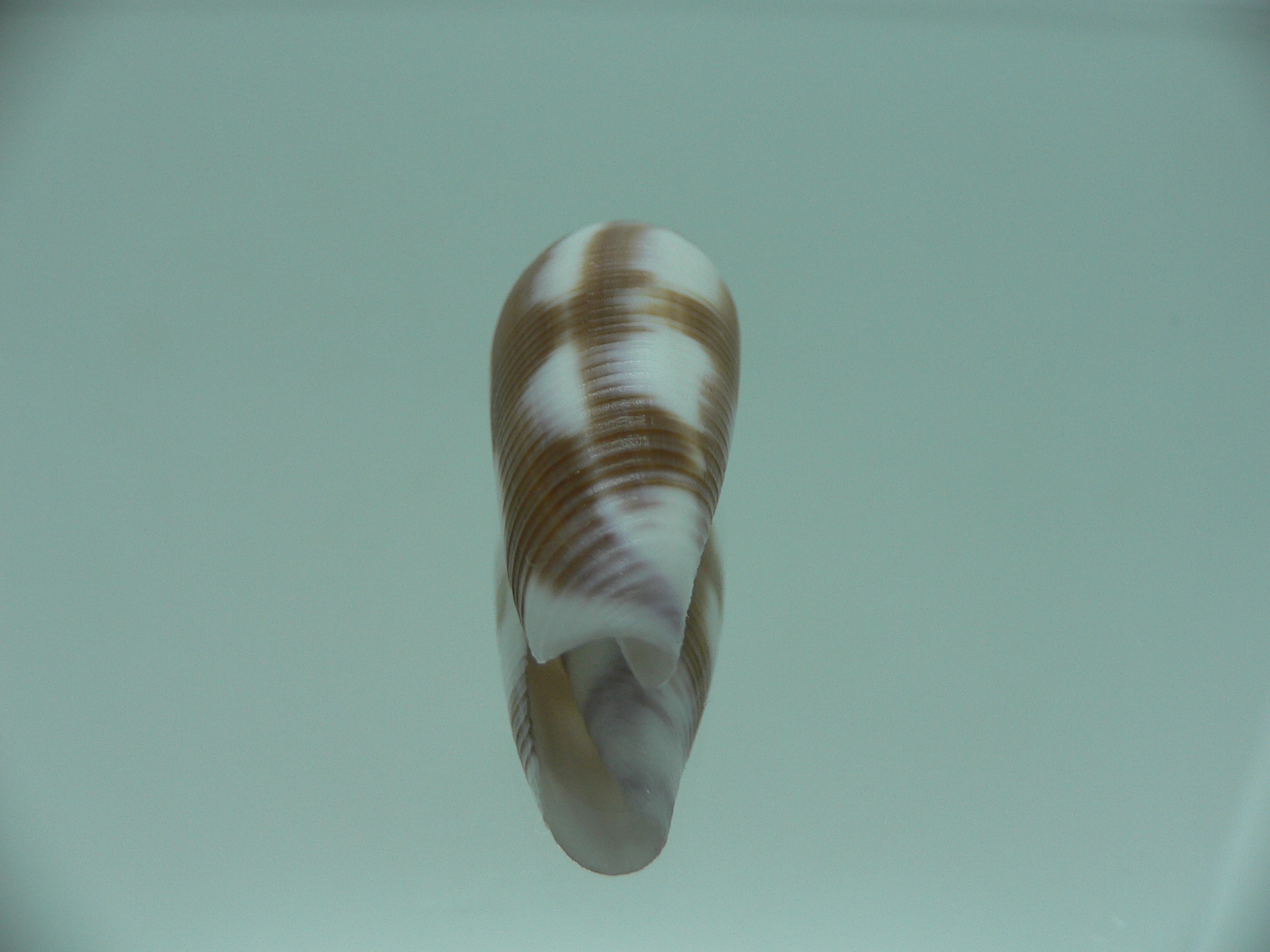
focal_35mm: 35
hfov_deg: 52.6
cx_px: 635
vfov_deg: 40.7
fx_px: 1284
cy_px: 476
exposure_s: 1/80
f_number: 2.8
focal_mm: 4.6
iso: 80
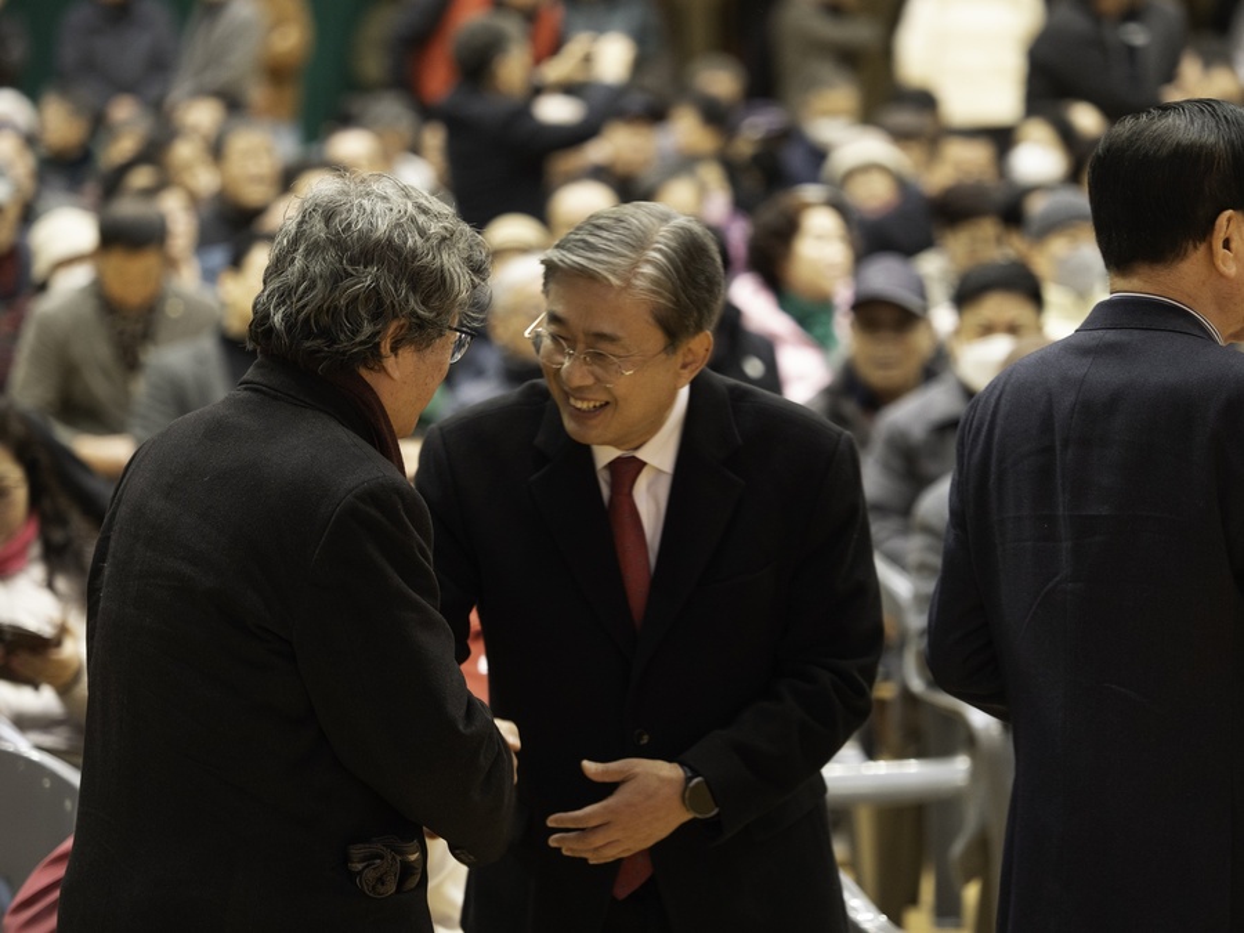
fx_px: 8625
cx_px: 622
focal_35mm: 240
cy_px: 466
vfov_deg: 6.2
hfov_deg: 8.2
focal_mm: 120
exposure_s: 1/100
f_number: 2.8
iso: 800
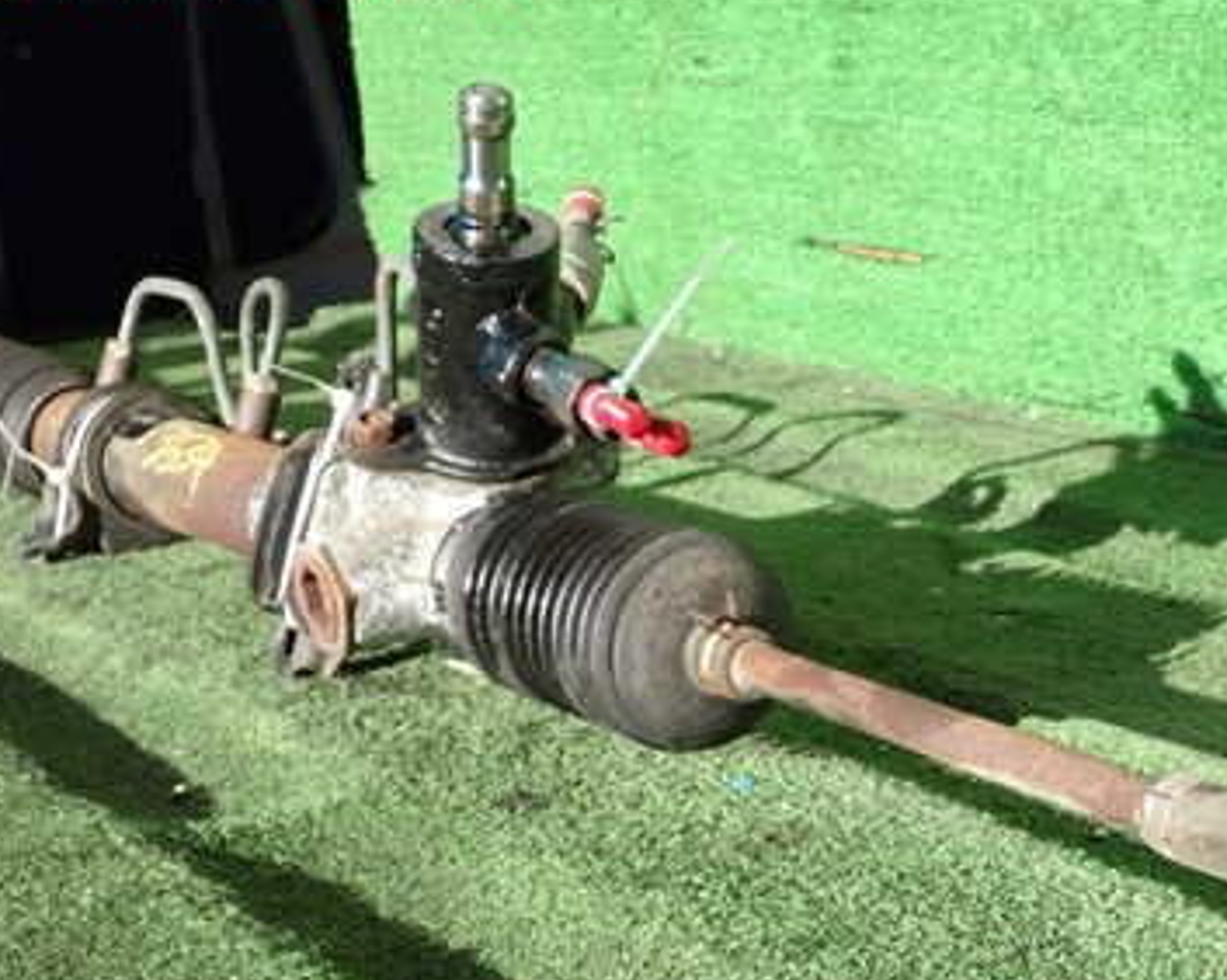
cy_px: 702
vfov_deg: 22.3
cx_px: 907
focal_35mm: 68
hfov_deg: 27.6
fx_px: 2468
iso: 100
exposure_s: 1/400
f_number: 2.8
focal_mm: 7.31
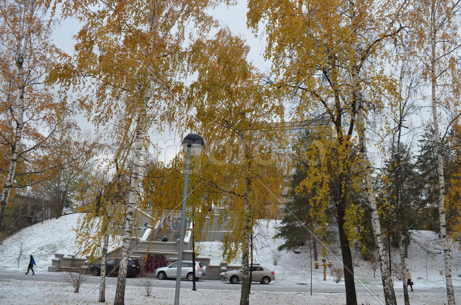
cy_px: 152
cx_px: 230
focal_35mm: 27
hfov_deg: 67.5
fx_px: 345
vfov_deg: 47.7
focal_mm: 18
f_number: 5.6
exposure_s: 1/125
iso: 200
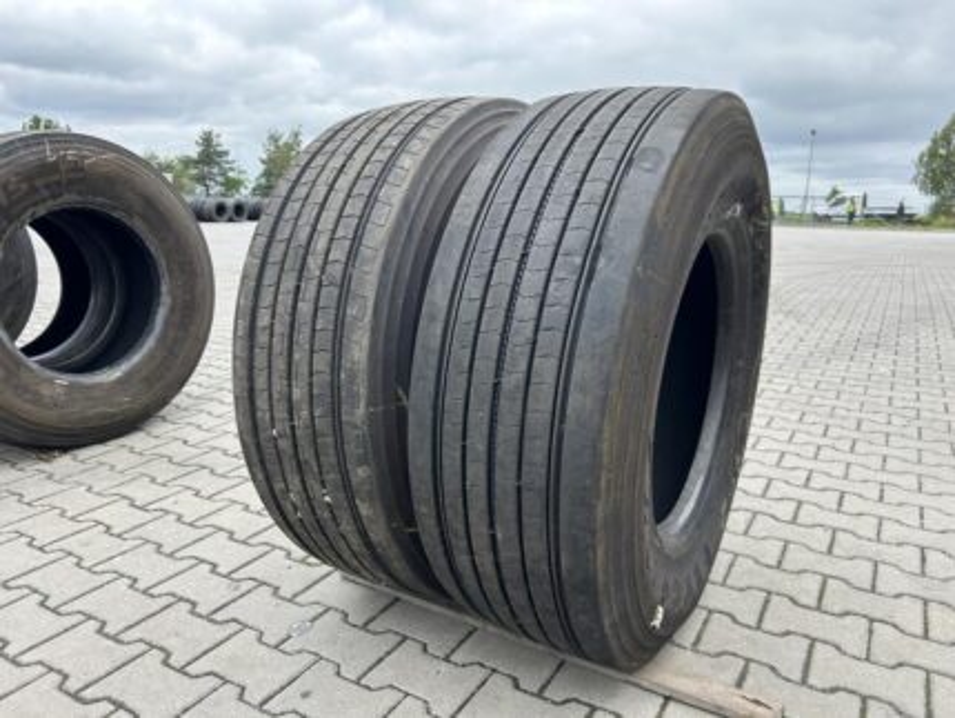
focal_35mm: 26
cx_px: 478
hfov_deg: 67.3
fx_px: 718
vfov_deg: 53.1
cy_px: 359
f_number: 1.5
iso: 50
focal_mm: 5.7
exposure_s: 1/1068
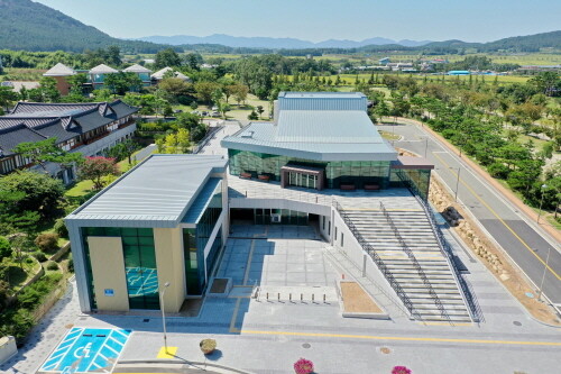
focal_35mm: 28
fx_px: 436
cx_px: 280
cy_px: 187
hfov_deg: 65.5
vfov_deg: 46.4
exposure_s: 1/320
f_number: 5
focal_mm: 10.26
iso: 100
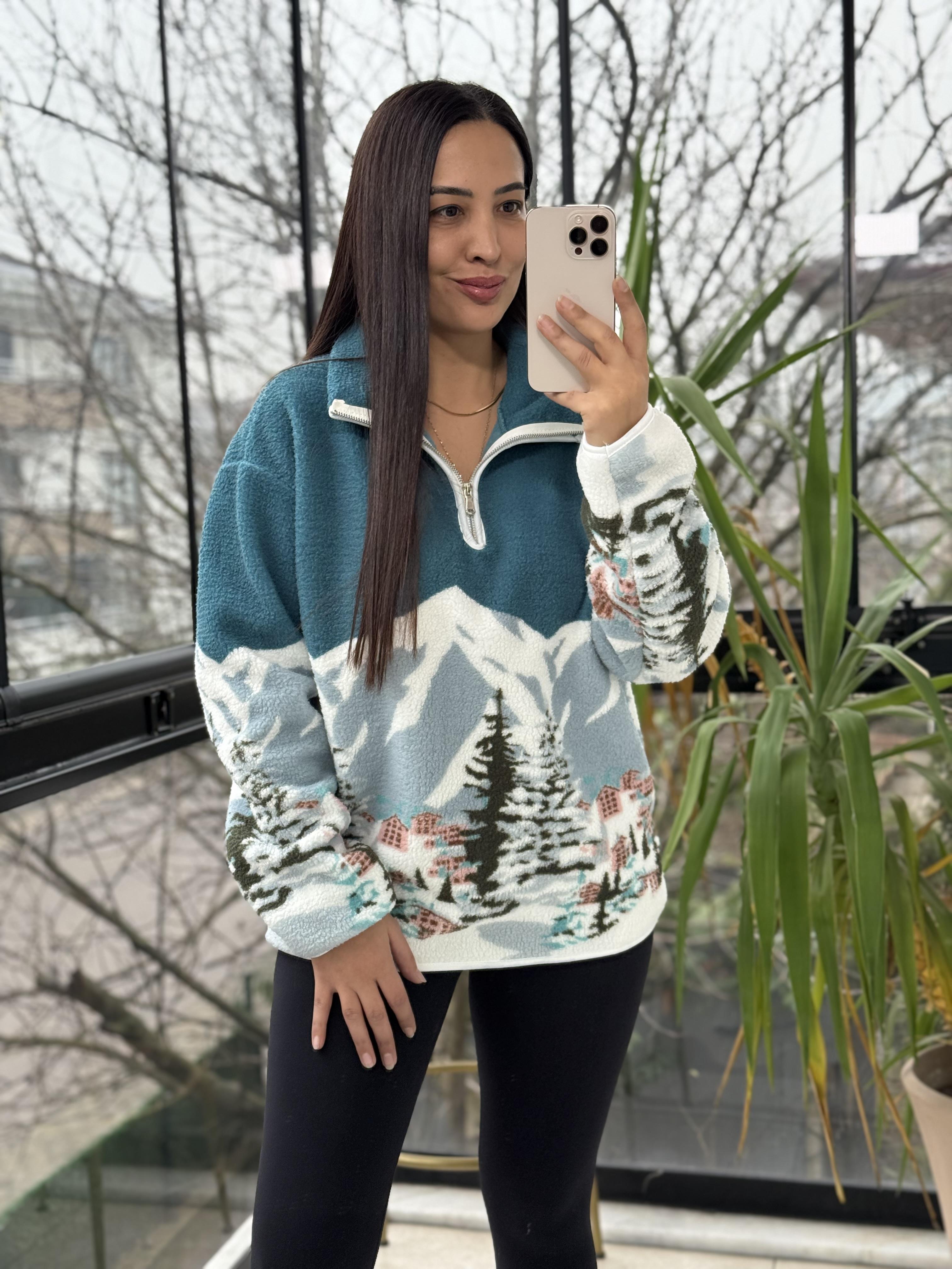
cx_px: 476
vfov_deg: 39.7
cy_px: 634
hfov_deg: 30.3
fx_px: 1760
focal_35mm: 48
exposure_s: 1/202
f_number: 1.78
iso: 160
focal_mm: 6.76
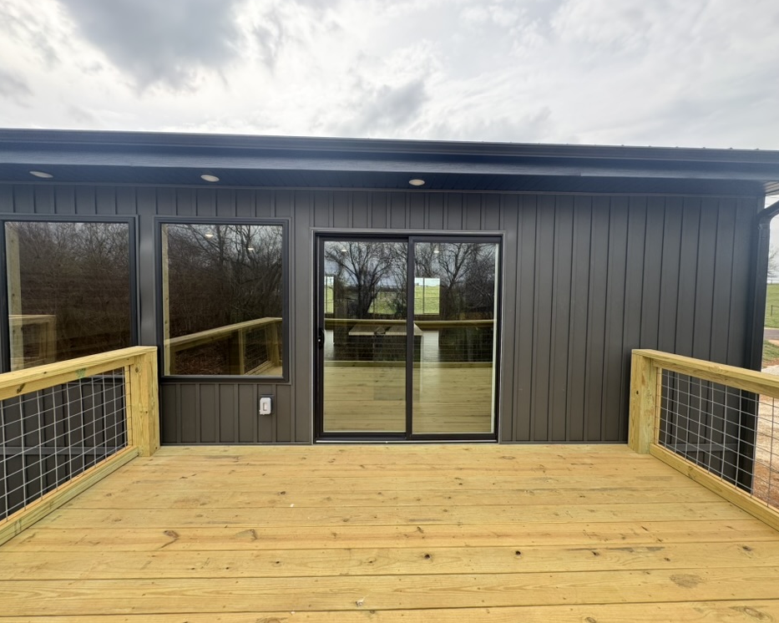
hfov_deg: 96.8
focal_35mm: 15
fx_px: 346
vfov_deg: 84.0
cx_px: 396
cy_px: 310
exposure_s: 1/288
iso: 40
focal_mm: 2.22
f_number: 2.2
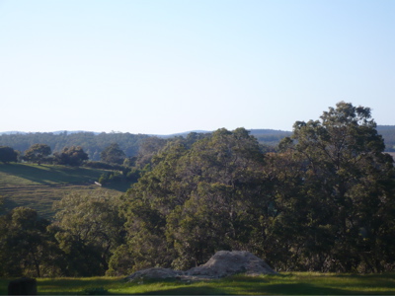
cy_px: 148
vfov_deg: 15.2
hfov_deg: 20.2
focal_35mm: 97
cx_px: 198
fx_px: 1107
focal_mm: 16.1
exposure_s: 1/320
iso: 100
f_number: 4.8
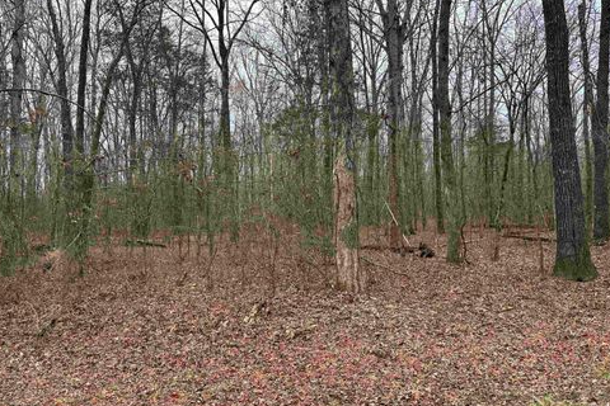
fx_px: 441
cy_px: 190
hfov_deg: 69.4
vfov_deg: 49.5
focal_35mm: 26
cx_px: 313
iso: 80
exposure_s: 1/121
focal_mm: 6.86
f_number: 1.78
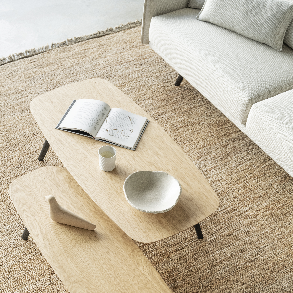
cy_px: 218
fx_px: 517
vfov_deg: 31.1
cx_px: 147
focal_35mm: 54
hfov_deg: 31.6
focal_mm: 42
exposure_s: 1/40
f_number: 5.6
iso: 640
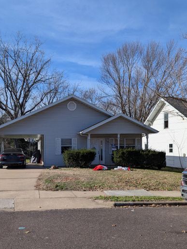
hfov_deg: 45.1
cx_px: 71
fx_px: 223
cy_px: 153
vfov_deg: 57.7
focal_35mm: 31
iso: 43
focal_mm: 6.81
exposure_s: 1/2899
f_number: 1.85
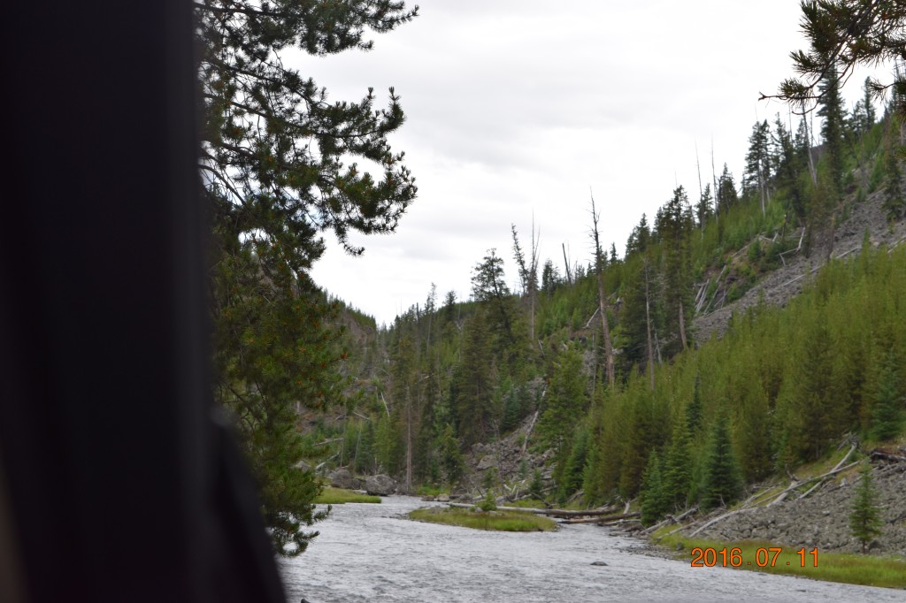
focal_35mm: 82
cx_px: 453
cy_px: 302
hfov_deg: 24.6
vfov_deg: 16.5
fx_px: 2075
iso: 280
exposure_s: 1/250
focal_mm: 55
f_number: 8
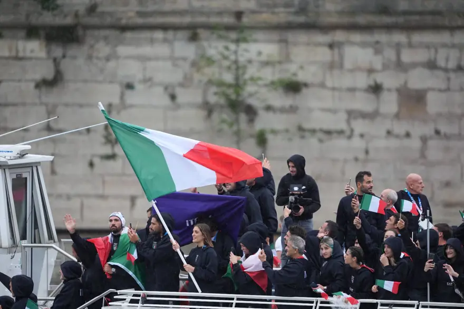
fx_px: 5153
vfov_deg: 3.4
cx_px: 232
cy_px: 154
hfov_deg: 5.2
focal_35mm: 400
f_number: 2.8
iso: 1600
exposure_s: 1/400
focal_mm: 400
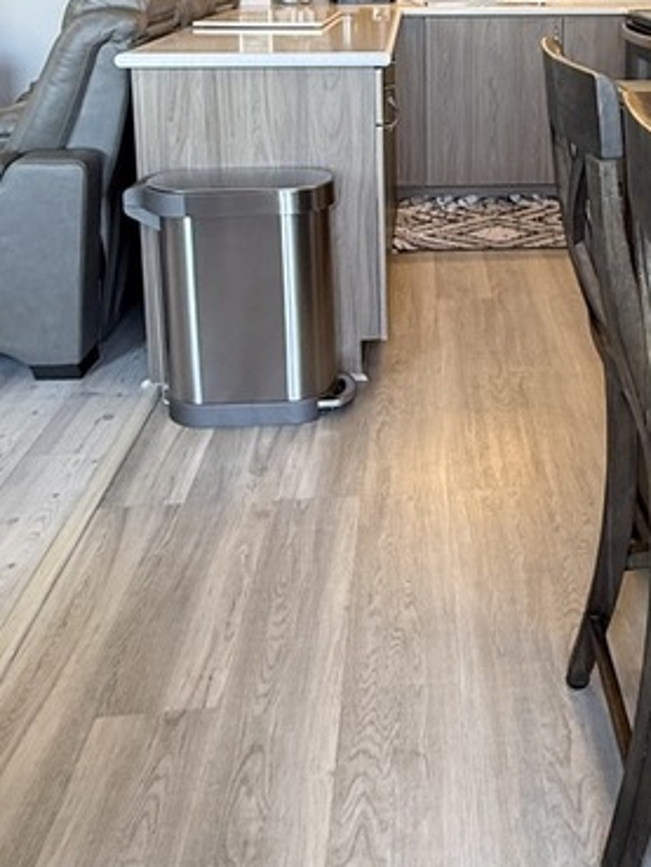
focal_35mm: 41
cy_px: 113
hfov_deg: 33.9
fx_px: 1027
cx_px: 536
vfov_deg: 42.6
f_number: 2.2
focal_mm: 2.22
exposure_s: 1/120
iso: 320
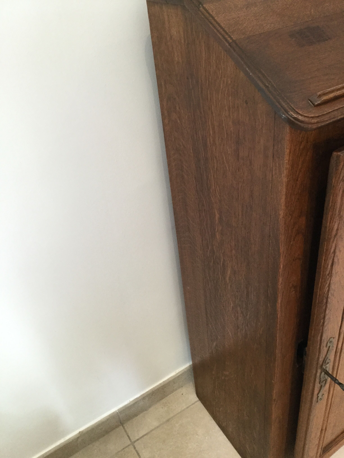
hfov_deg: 45.4
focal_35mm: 31
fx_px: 411
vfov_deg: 58.4
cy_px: 229
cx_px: 172
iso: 125
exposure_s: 1/33
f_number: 2.4
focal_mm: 3.3
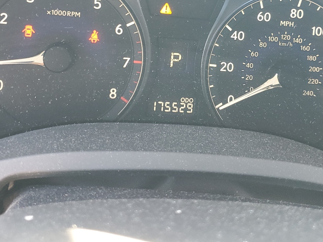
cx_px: 170
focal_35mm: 45
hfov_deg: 42.1
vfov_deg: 31.1
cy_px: 36
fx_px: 420
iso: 116
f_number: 1.5
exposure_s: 1/60.2
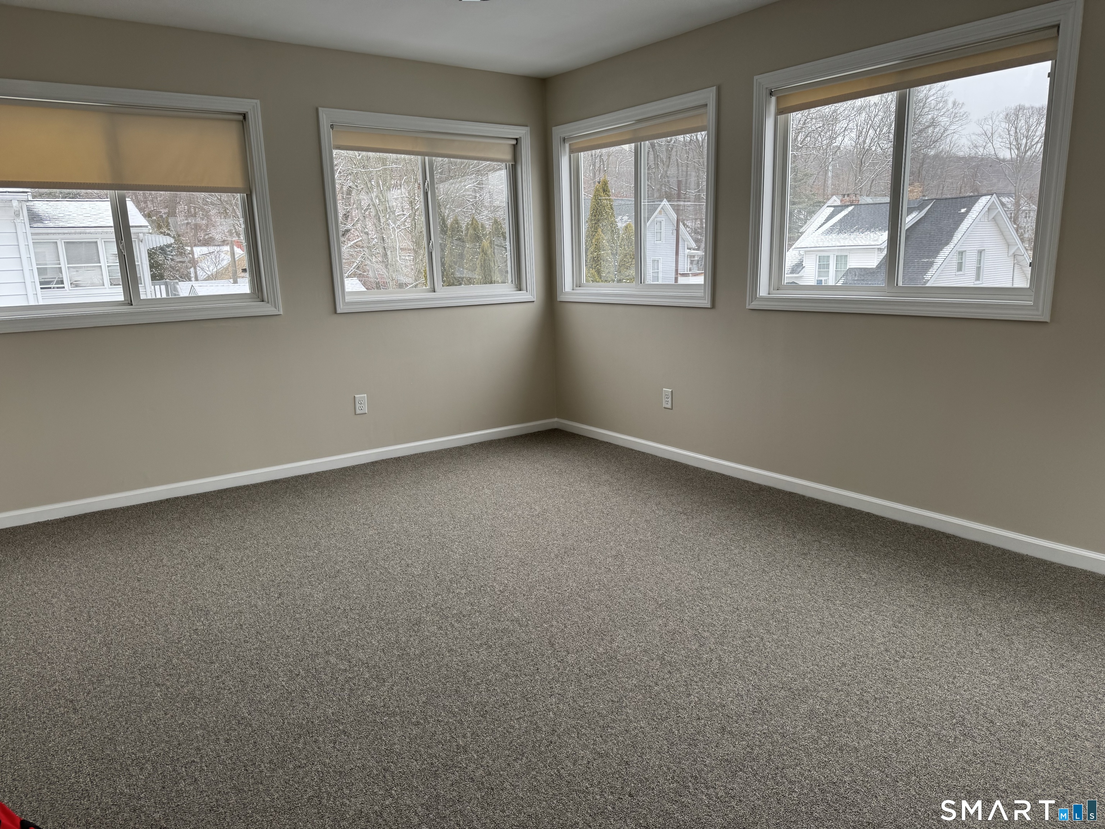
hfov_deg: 71.6
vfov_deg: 56.8
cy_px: 414
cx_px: 552
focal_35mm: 24
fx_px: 766
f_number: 1.78
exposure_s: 1/120
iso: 80
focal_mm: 6.76
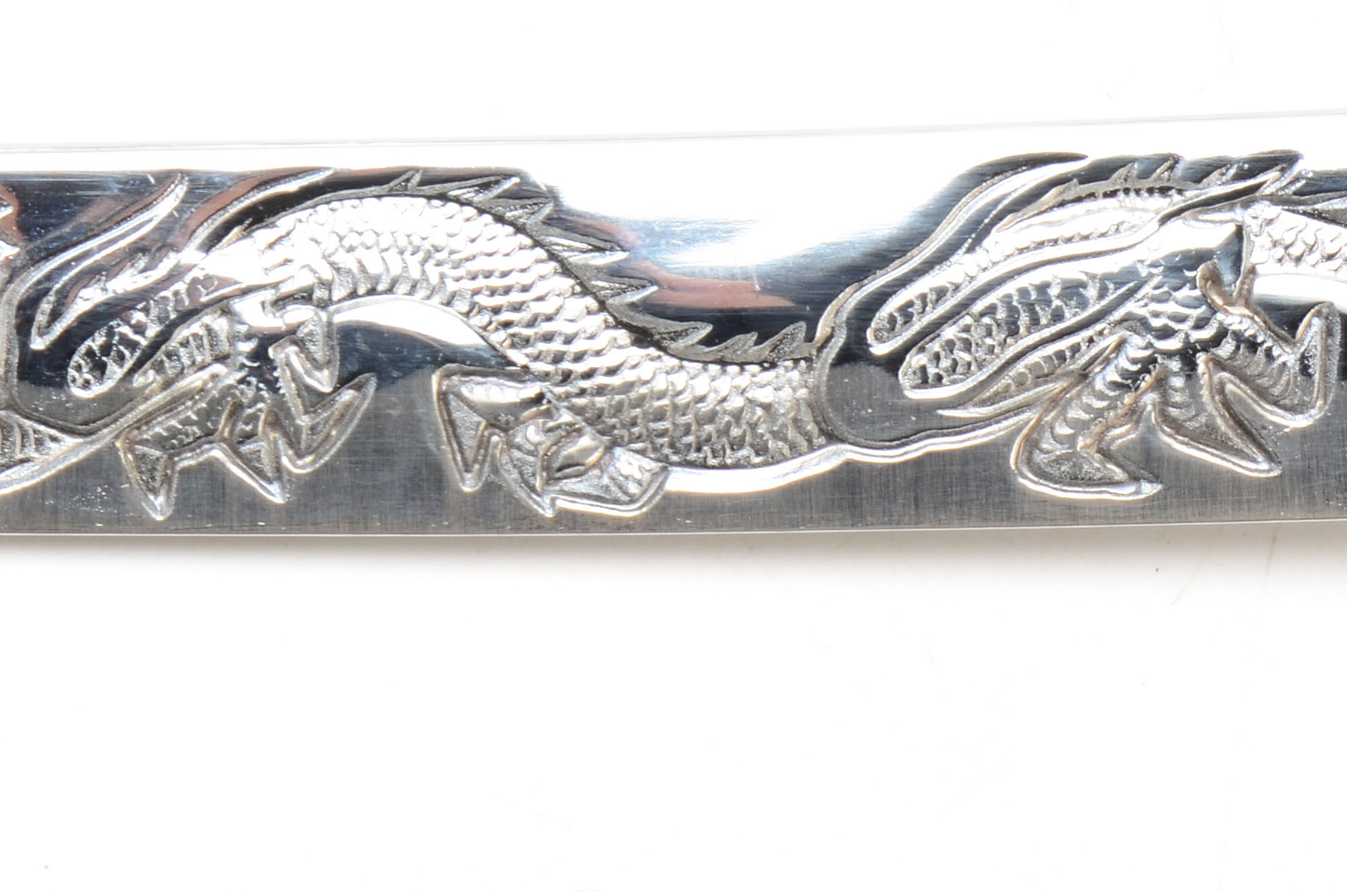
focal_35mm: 223
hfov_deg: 9.2
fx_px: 8341
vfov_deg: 6.1
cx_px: 667
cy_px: -219
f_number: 18
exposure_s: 1/160
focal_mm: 55
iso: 100
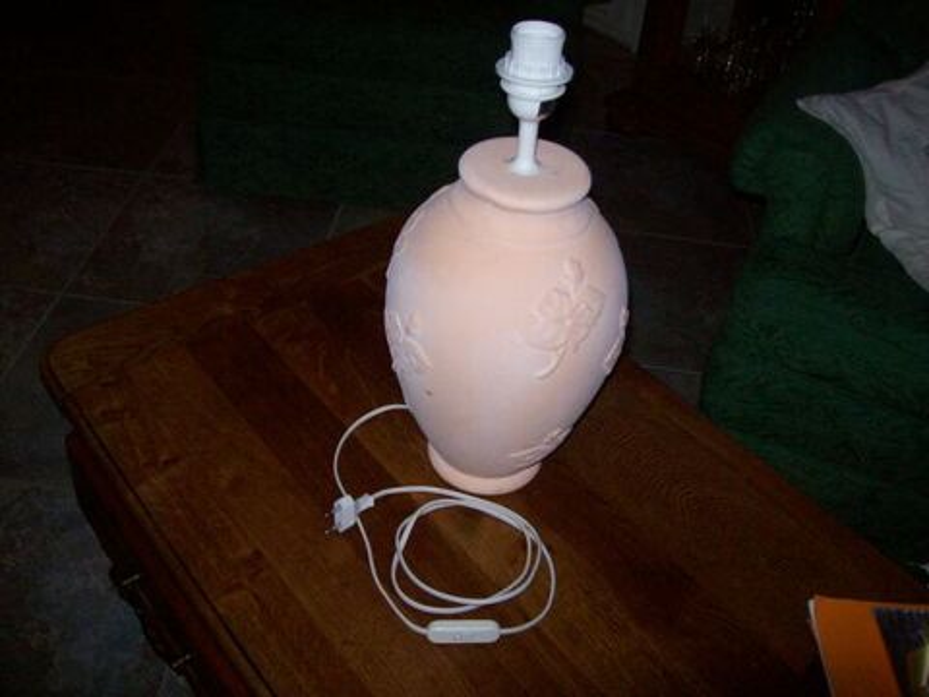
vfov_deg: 39.7
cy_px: 348
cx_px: 464
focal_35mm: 36
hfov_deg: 51.4
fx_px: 966
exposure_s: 1/64
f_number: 2.7
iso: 200
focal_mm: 6
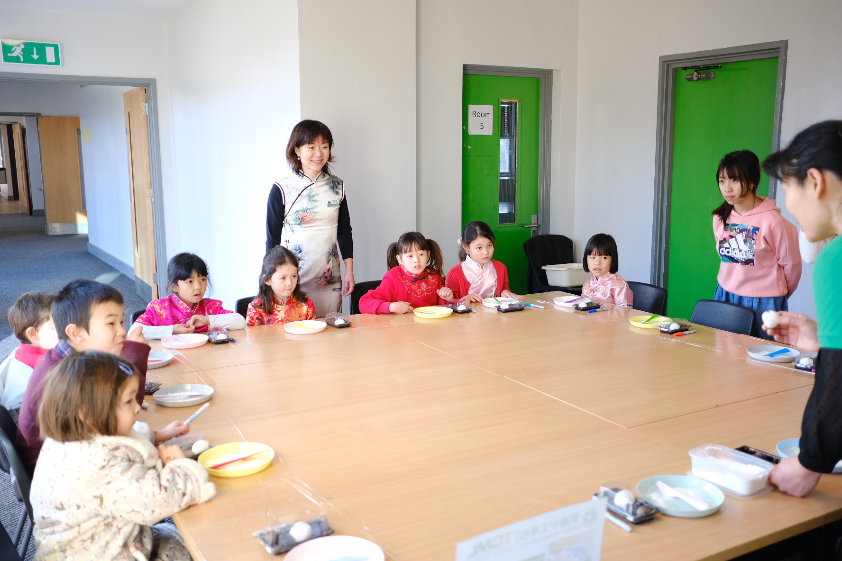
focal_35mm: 35
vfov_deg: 37.9
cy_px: 280
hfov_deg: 54.4
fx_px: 819
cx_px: 421
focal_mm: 23
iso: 500
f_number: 2
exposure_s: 1/180
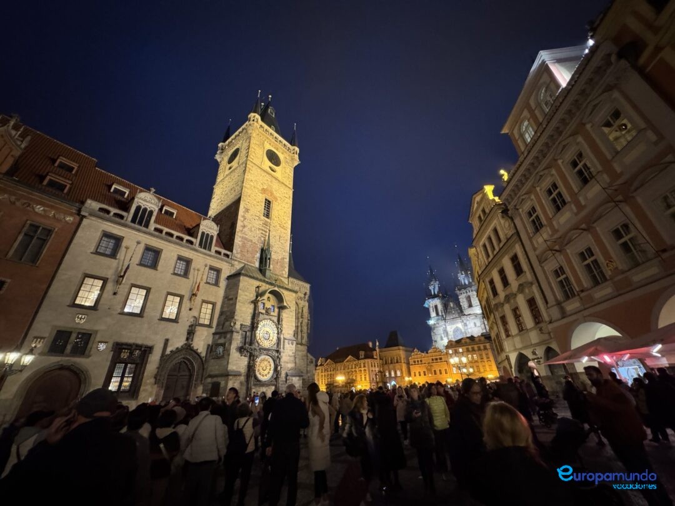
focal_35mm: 14
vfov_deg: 85.7
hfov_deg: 102.1
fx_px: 273
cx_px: 338
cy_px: 253
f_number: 2.2
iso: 1000
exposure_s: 1/33
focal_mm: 2.22
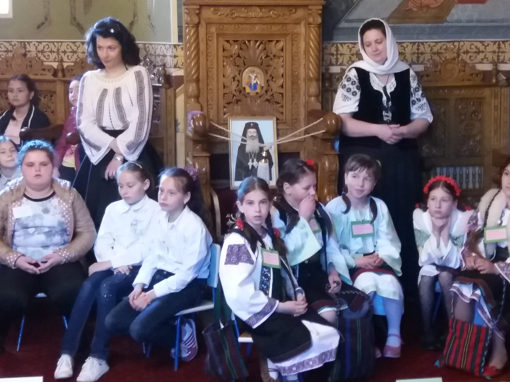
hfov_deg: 63.4
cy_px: 191
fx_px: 413
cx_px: 255
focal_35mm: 28
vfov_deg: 49.7
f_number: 1.9
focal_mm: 3.7
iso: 400
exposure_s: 1/17
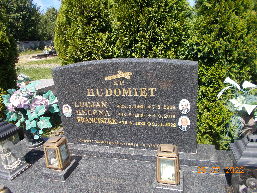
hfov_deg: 67.3
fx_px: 193
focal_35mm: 26
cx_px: 128
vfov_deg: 53.1
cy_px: 96
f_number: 8
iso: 80
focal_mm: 4.6
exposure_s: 1/80
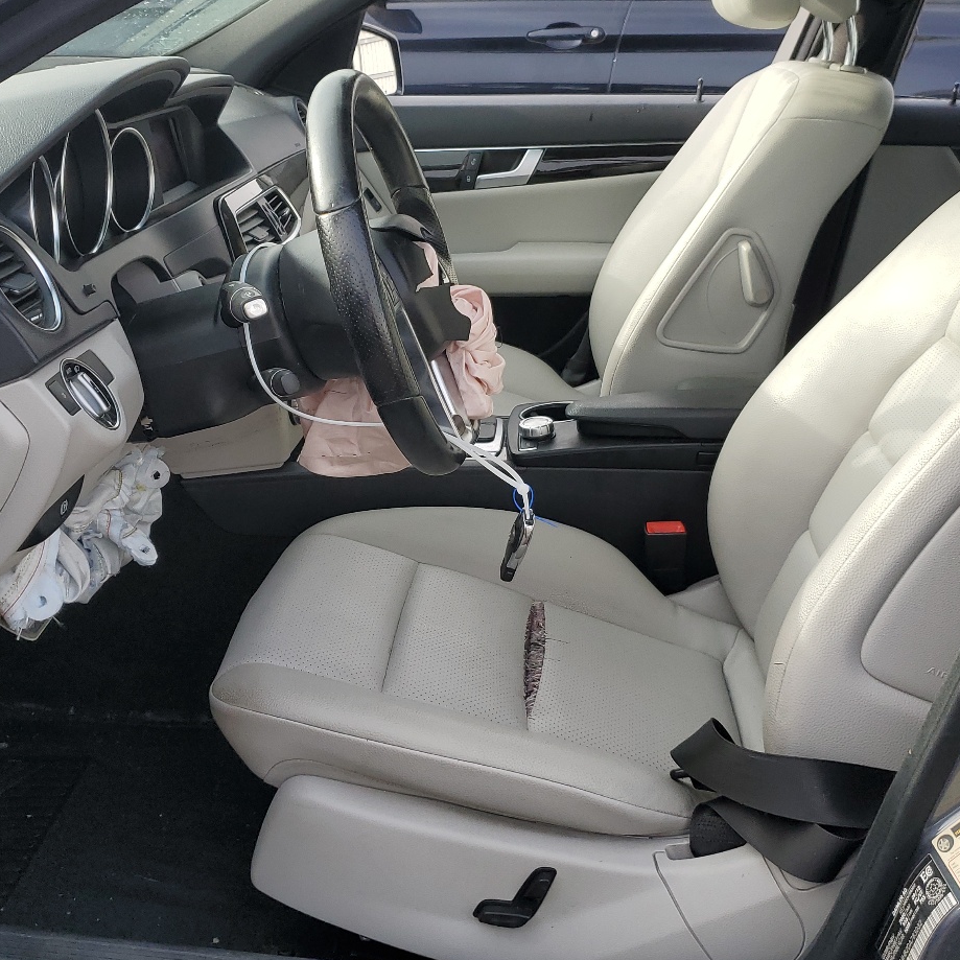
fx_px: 1255
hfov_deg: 41.9
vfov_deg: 41.8
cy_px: 441
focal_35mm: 40
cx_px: 500
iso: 50
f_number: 1.5
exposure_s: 1/833
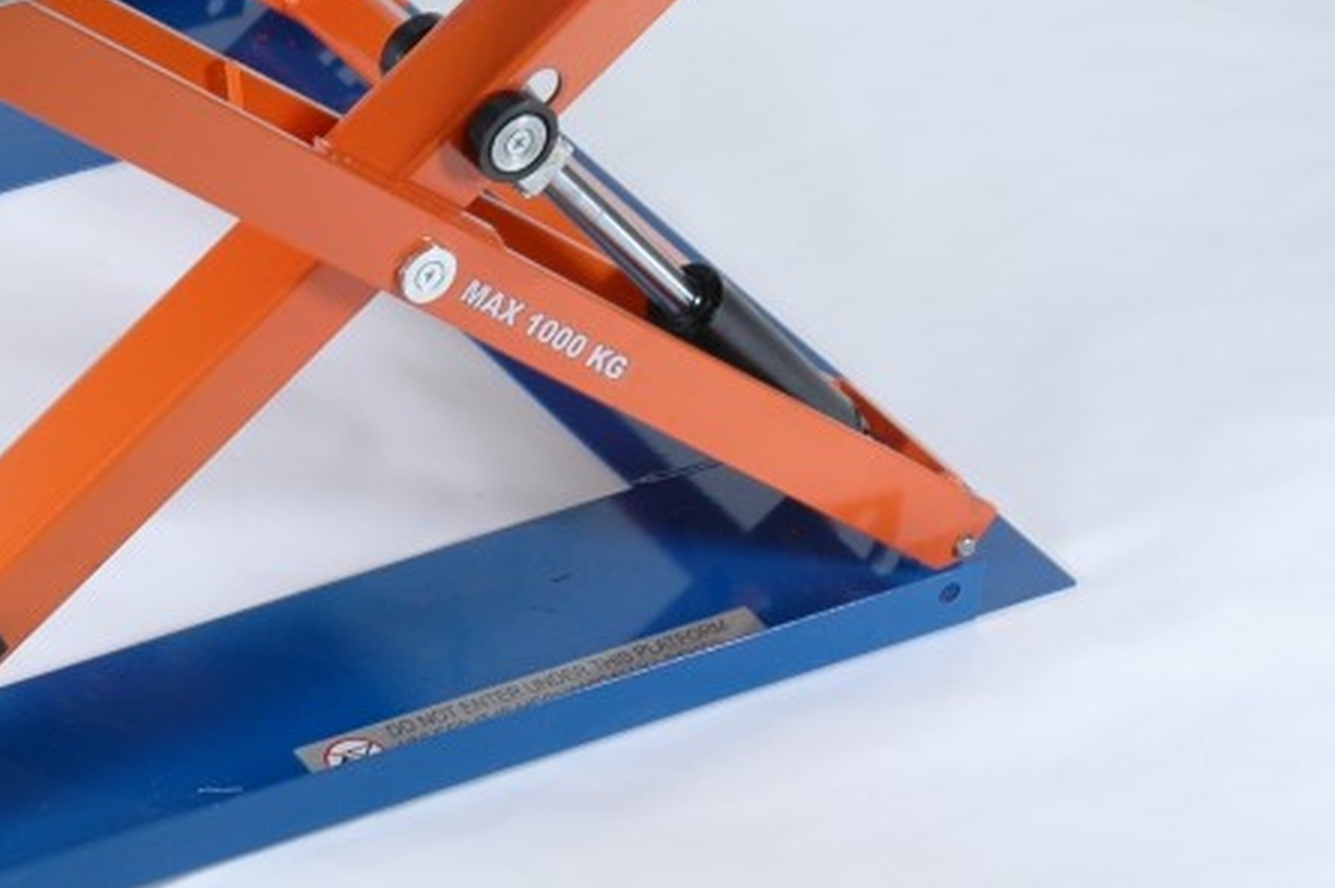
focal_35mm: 136
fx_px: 5050
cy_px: 78
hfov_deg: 14.6
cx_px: -208
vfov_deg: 10.0
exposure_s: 1/60
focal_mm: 35
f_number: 4.5
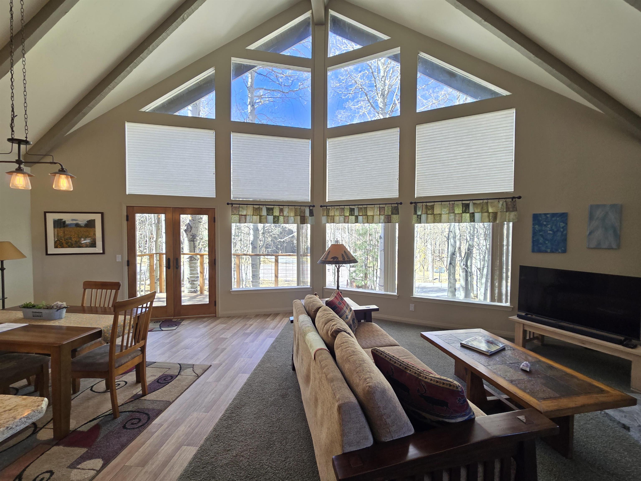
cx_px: 320
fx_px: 241
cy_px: 240
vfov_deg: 89.9
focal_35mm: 13
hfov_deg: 106.2
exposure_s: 1/60
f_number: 2.2
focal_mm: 2.2
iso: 80
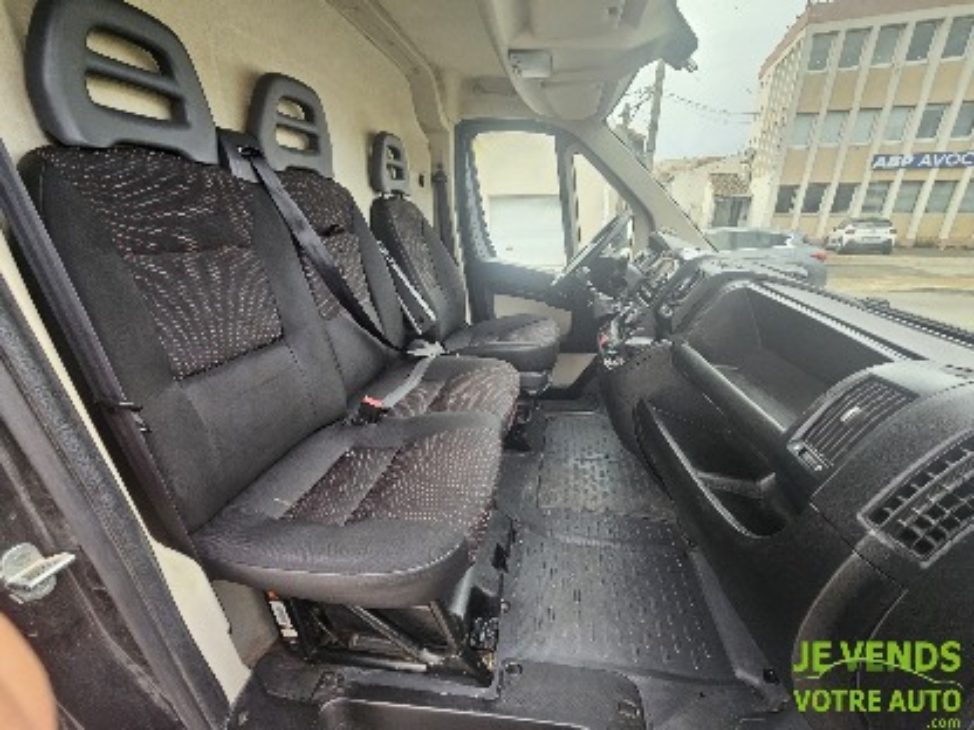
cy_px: 365
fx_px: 366
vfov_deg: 89.9
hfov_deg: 106.2
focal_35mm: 13
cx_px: 487
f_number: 2.2
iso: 100
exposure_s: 1/70.8
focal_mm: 2.2
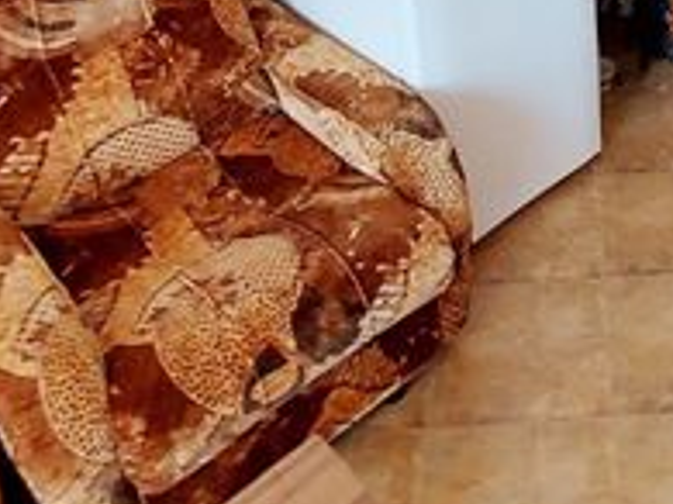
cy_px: -186
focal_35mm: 47
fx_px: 913
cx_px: 630
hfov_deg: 37.3
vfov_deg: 25.5
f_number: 2.2
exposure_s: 1/50
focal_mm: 1.74
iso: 100
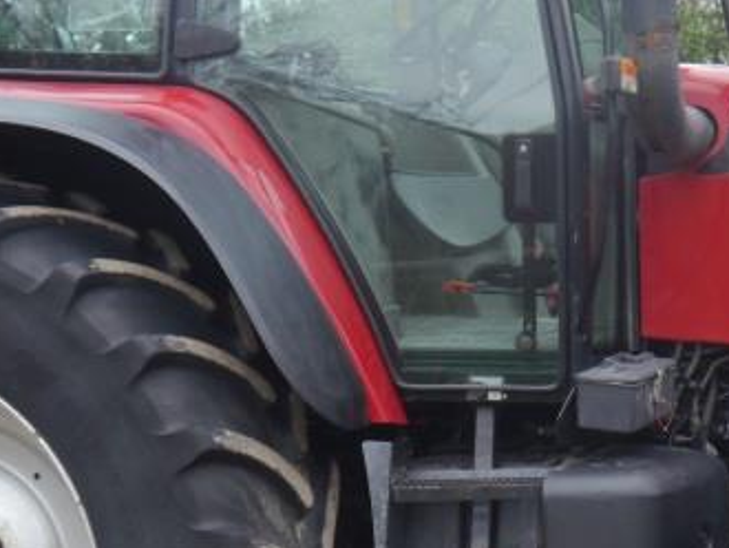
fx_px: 1960
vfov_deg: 15.9
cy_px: 349
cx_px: 654
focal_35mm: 93
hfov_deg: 20.6
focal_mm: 15
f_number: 3.5
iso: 160
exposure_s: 1/60
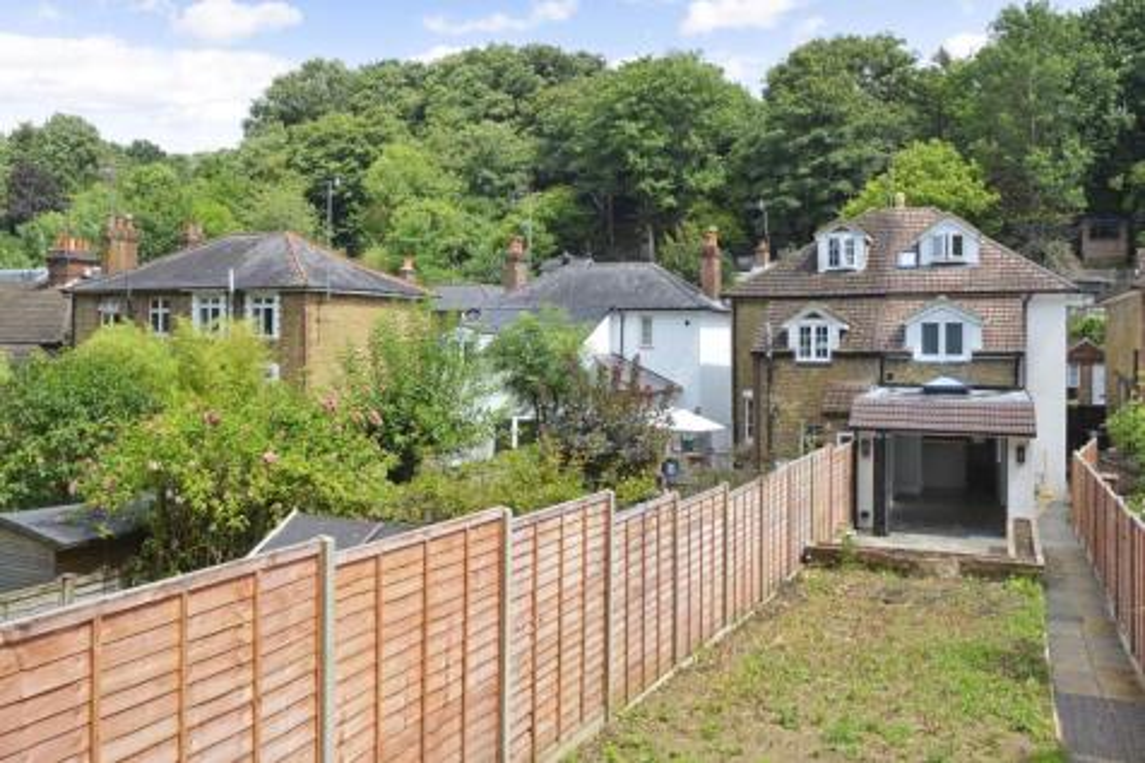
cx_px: 572
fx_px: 922
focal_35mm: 29
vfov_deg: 44.9
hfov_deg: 63.7
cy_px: 382
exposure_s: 1/60
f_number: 20
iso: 400
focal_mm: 29
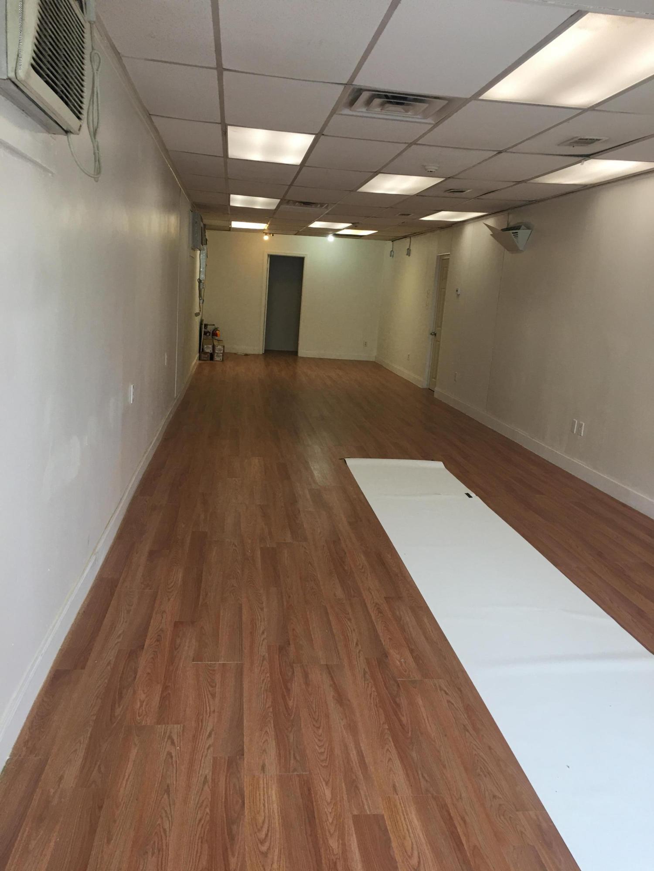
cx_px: 327
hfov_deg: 48.2
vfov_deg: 61.7
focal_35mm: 29
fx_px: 731
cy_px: 436
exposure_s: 1/30
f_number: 2.2
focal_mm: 4.15
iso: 25
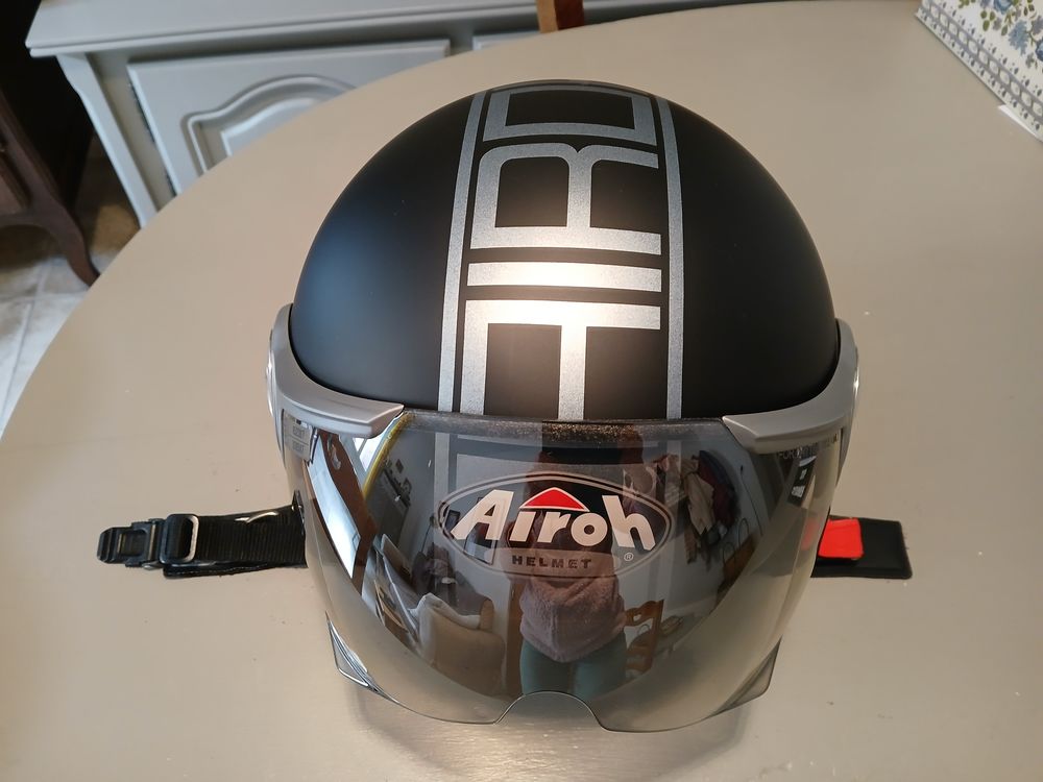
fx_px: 783
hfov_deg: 67.3
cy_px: 391
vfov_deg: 53.1
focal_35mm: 26
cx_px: 522
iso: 250
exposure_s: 1/33.3
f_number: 1.8
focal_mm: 3.98
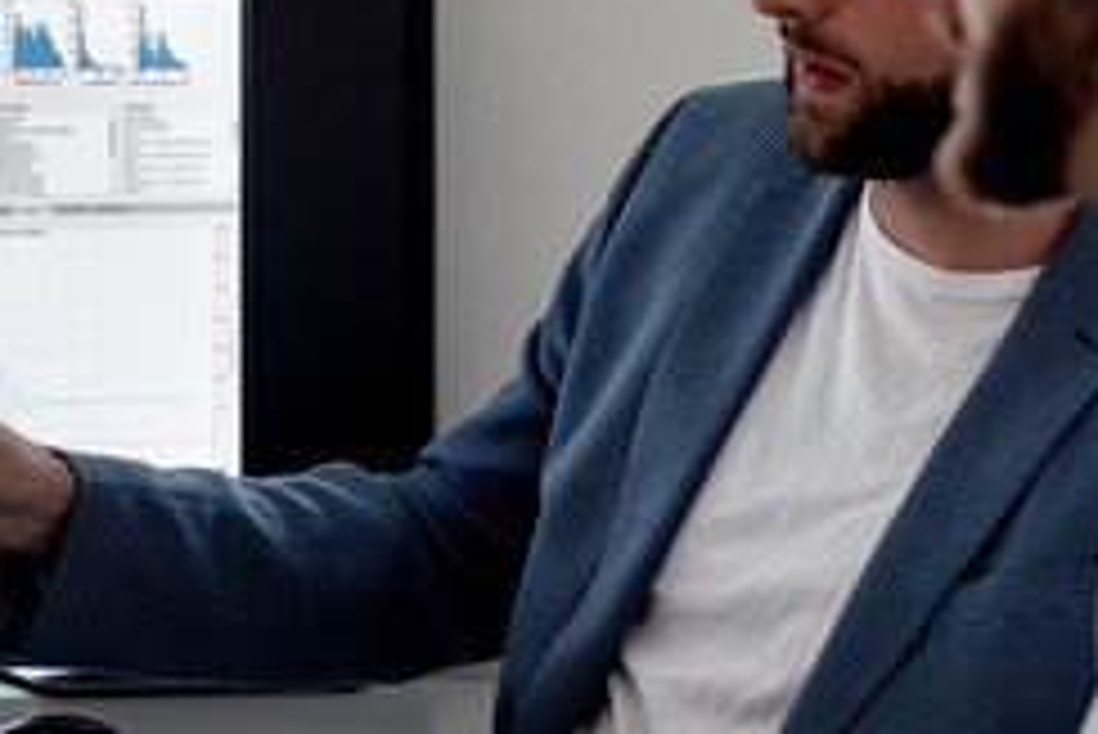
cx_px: -45
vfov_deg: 8.9
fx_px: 4700
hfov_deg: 13.1
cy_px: 277
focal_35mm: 154
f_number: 1.4
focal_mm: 50
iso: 320
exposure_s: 1/320
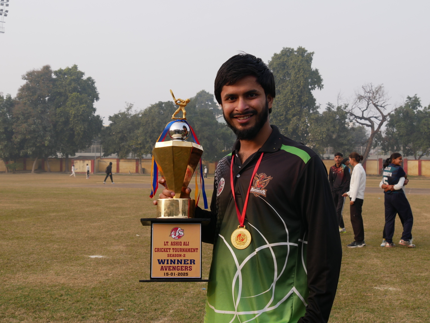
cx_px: 215
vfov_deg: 30.3
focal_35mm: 48
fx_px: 597
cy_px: 162
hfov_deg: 39.6
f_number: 6.3
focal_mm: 24
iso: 200
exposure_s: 1/200
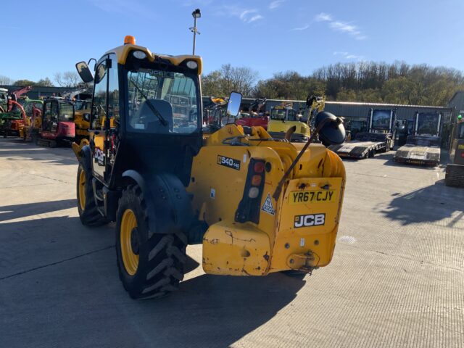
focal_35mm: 29
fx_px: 389
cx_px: 232
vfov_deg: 48.2
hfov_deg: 61.7
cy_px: 174
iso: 16
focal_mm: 3
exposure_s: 1/1221
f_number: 1.8
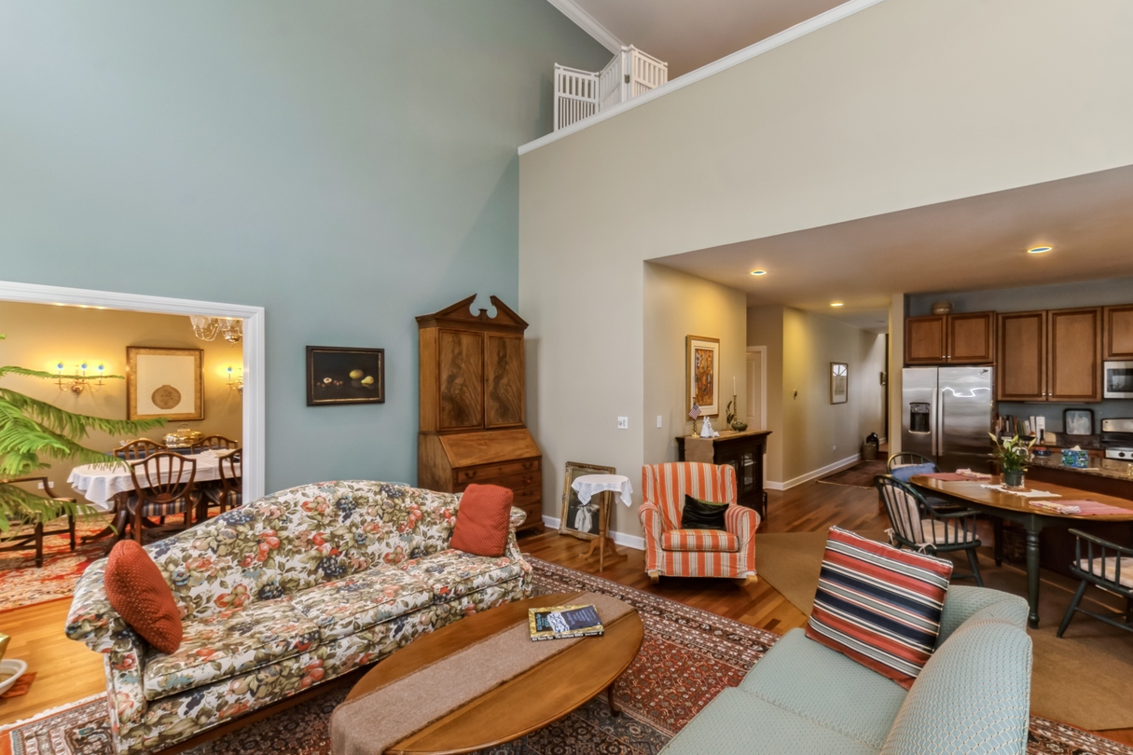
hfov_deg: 96.5
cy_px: 395
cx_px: 615
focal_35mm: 16
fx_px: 504
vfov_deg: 73.7
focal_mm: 12
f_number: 8
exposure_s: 1/15
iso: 200
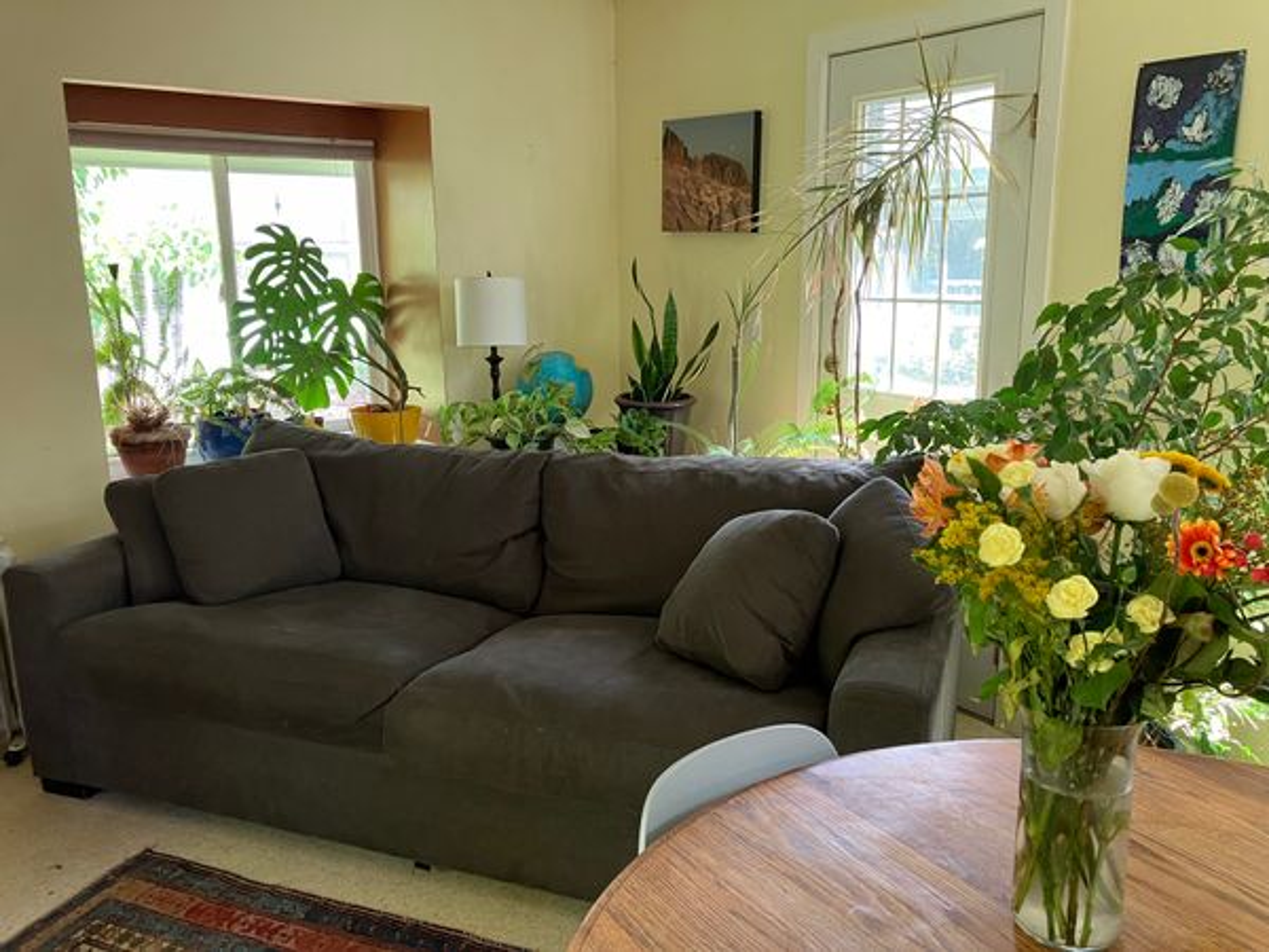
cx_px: 634
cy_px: 476
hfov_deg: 63.4
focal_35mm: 28
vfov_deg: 49.7
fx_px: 1026
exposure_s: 1/60
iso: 80
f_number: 1.8
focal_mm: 3.99
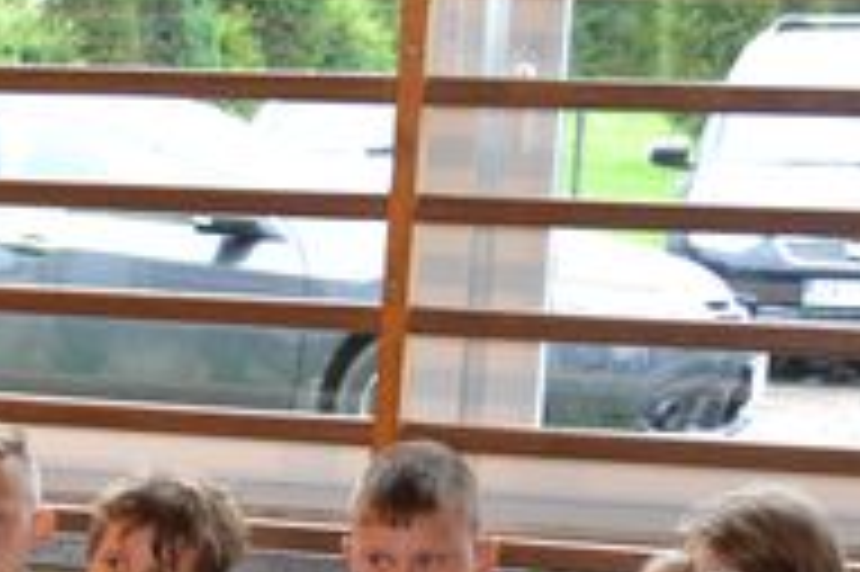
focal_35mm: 148
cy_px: 748
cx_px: -892
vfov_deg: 9.1
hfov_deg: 12.2
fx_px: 3541
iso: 1400
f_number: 3.8
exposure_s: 1/60
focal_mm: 21
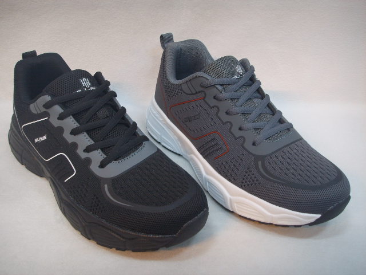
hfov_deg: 47.9
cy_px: 138
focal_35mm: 39
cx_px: 183
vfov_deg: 36.8
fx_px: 412
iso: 63
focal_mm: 6.6
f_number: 3.5
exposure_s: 1/10
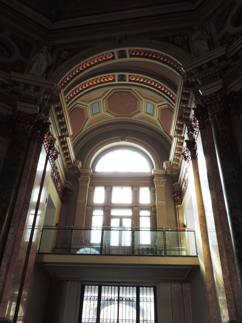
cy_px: 162
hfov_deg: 42.9
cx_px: 121
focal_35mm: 33
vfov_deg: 55.4
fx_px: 308
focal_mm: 5.8
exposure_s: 1/80
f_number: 3.2
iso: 400
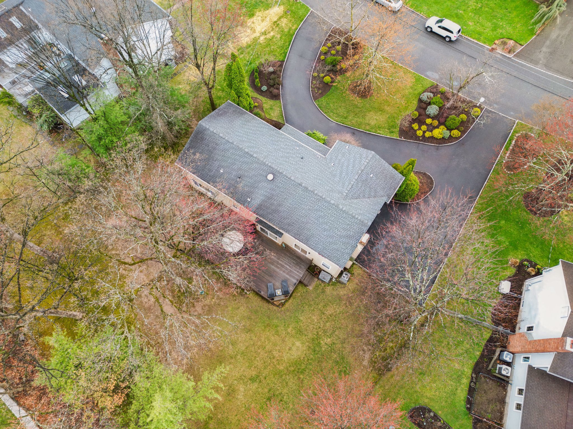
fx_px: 397
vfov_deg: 56.8
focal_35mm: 24
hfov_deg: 71.6
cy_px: 214
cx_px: 286
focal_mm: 6.7
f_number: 1.7
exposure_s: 1/30
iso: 100
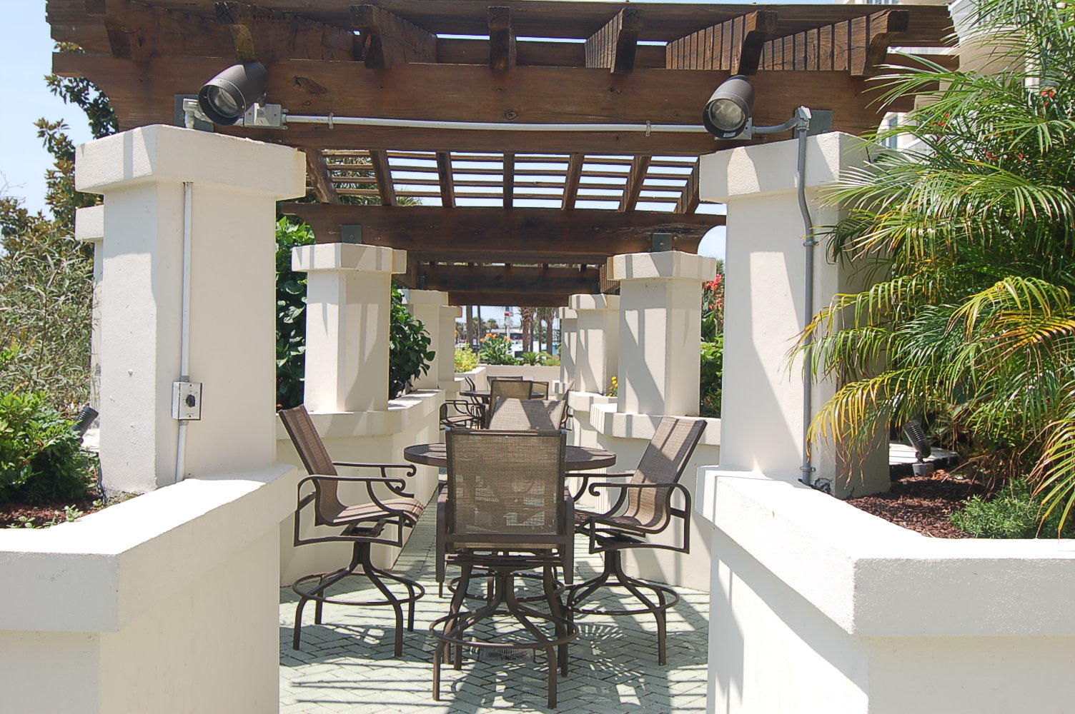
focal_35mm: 36
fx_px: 1074
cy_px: 357
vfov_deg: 36.8
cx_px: 538
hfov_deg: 53.2
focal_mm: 24
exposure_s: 1/320
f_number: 9
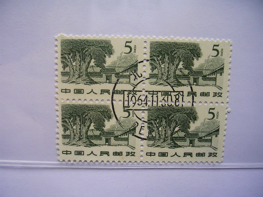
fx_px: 289
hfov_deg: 49.0
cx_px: 132
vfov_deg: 37.7
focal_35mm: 38
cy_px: 98
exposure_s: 1/124
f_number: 2.8
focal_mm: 5.8
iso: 50
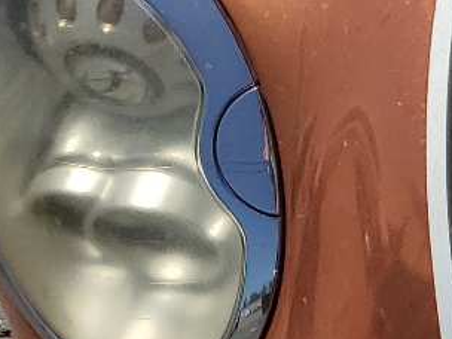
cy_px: 177
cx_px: 1161
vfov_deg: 10.8
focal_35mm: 137
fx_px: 1789
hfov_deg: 11.4
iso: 50
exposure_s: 1/10000
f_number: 1.5
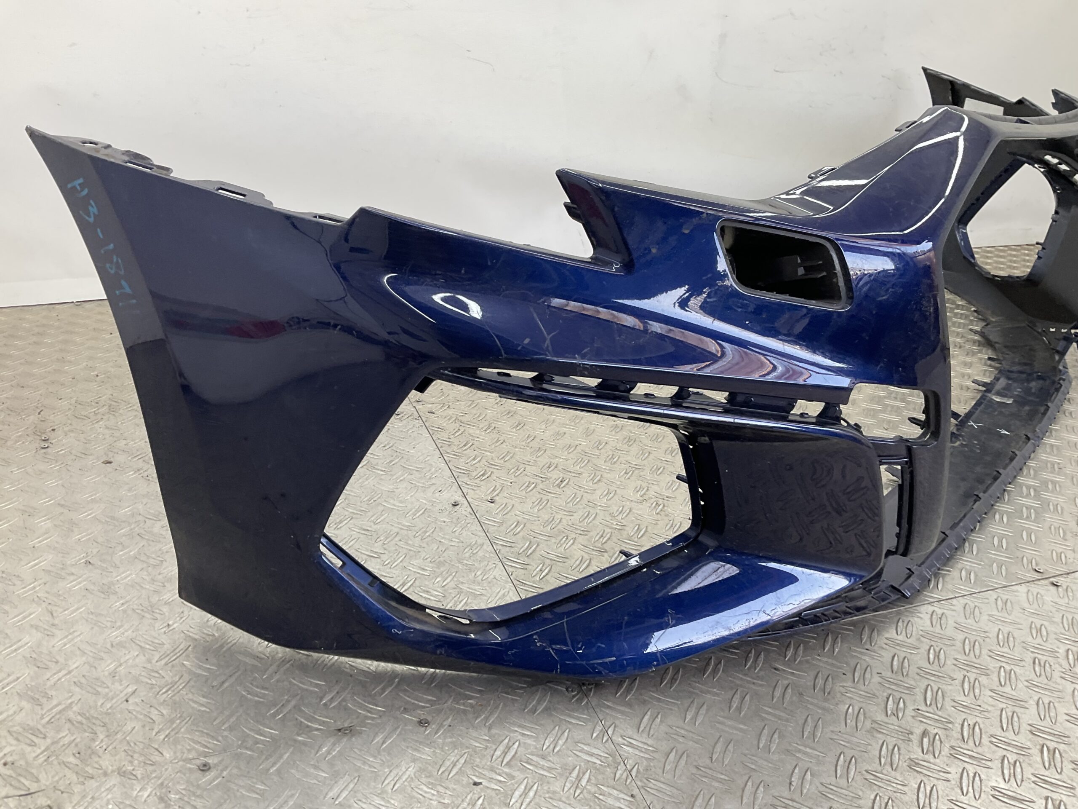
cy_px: 404
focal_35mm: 29
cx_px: 539
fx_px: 903
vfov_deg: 48.2
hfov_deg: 61.7
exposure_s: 1/100
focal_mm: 3
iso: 25
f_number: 1.8
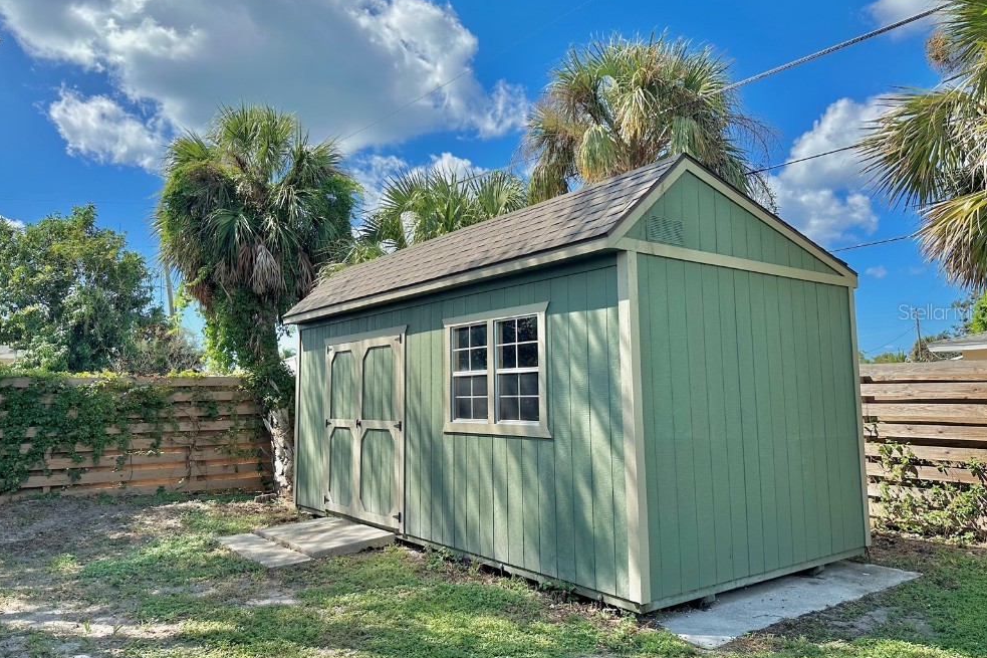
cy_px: 311
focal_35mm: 26
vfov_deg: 49.5
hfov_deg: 69.4
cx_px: 479
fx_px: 713
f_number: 1.78
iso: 80
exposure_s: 1/2967
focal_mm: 6.86
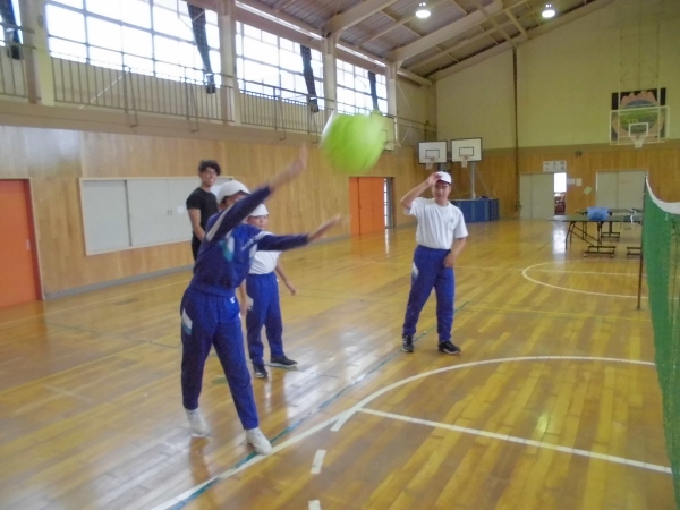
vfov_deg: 53.1
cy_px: 255
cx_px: 340
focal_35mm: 26
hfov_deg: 67.3
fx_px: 511
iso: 800
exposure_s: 1/60
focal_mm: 4.6
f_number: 3.5
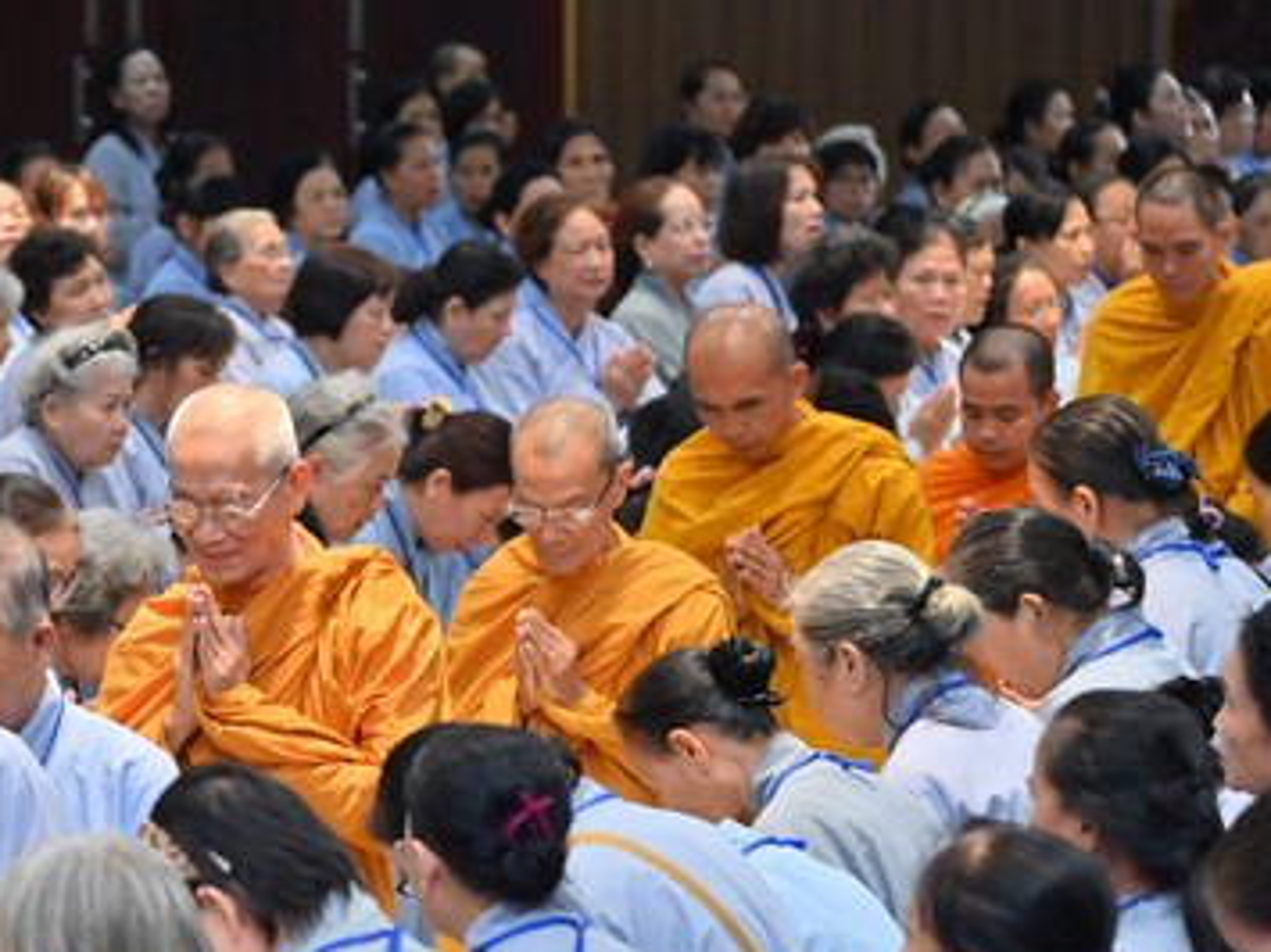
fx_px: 6790
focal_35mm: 185
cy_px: 739
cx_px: 183
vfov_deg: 8.0
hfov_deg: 10.6
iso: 1250
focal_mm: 105
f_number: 4.5
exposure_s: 1/125
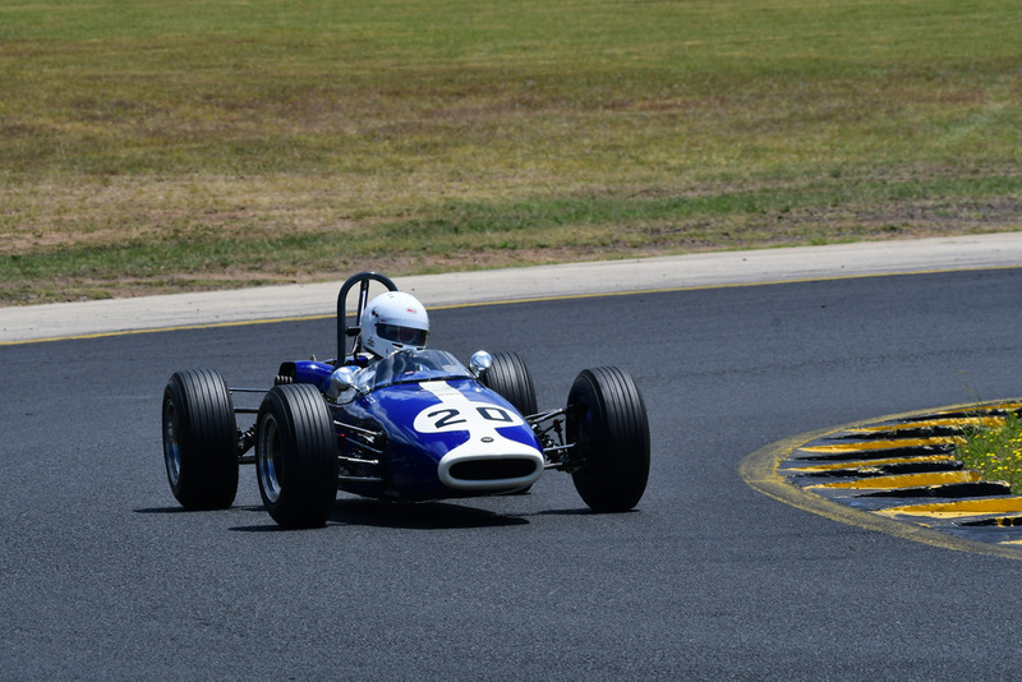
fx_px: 12353
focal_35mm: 435
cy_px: 341
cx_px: 511
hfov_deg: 4.7
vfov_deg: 3.2
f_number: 13
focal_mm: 290
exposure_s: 1/640
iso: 320
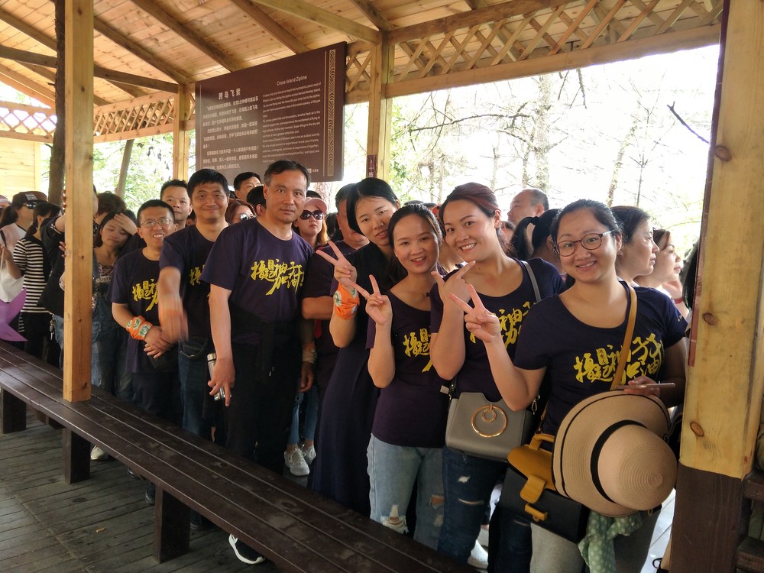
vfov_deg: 61.1
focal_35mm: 22
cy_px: 286
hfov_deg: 76.4
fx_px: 486
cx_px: 382
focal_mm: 3.79
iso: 153
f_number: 2
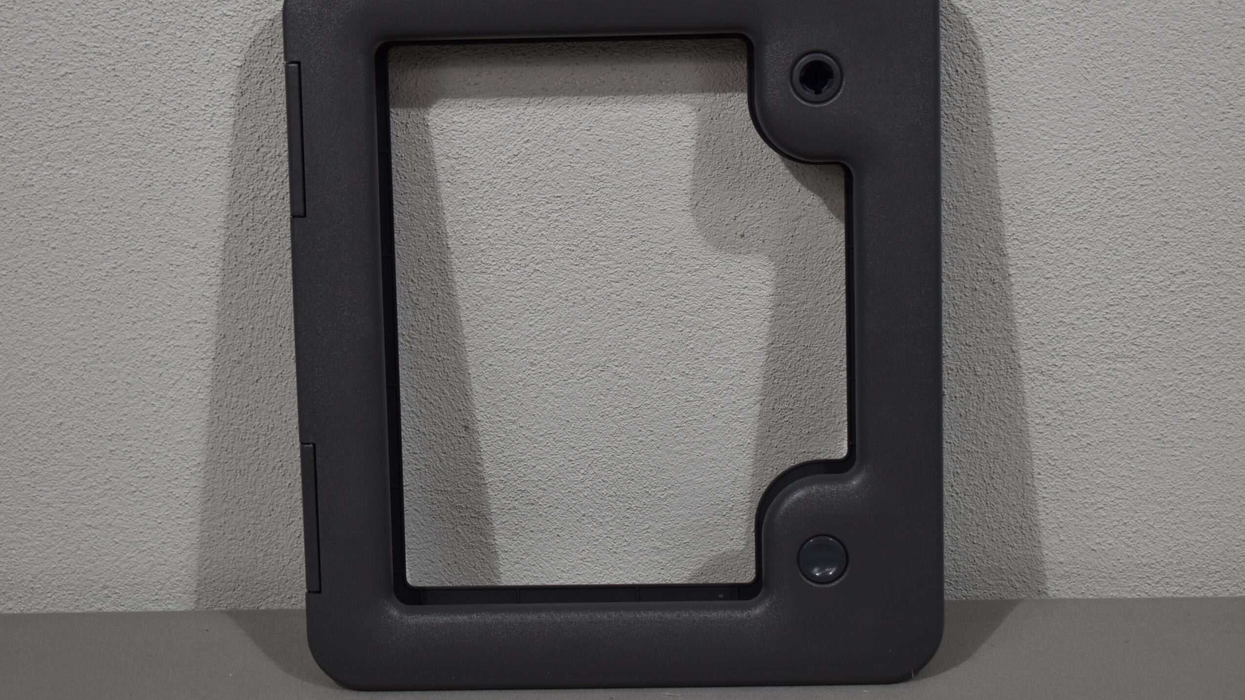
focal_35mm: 76
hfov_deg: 27.9
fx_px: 2509
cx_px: 623
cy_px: 325
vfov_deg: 15.9
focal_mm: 48
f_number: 5.6
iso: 360
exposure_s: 1/125
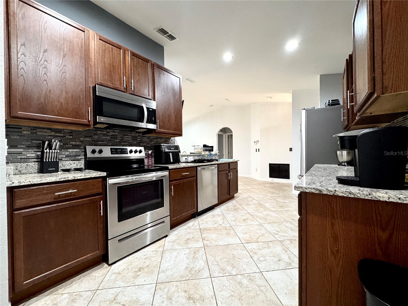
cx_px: 204
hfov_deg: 102.1
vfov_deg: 85.7
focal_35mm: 14
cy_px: 153
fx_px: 165
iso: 320
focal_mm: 2.22
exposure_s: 1/60
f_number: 2.2
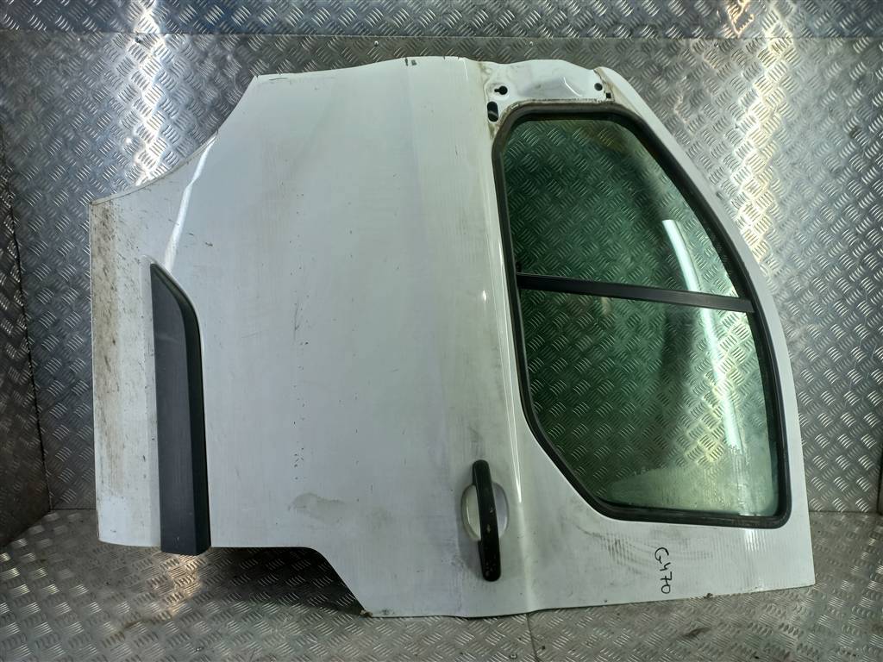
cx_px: 442
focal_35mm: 25
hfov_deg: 69.4
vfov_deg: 54.9
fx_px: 638
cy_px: 331
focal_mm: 4.6
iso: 25
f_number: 1.8
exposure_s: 1/50
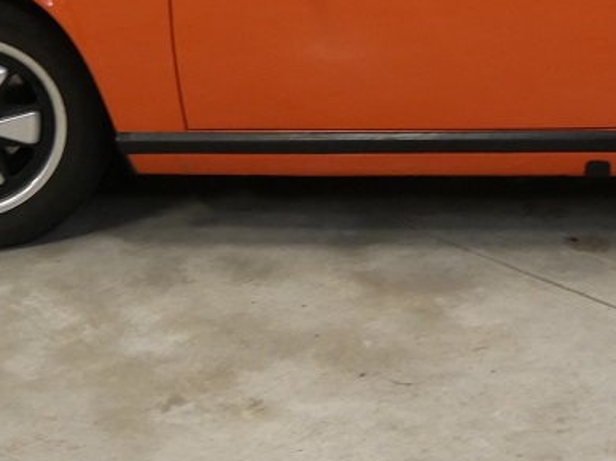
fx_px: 1654
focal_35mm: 93
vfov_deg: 15.7
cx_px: 493
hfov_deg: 20.8
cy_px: 56
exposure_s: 1/60
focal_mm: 15
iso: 1250
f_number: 3.7
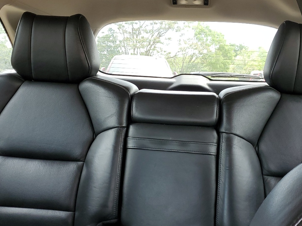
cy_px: 101
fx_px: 375
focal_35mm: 43
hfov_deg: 43.8
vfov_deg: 33.6
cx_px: 157
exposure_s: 1/120
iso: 65
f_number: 1.5
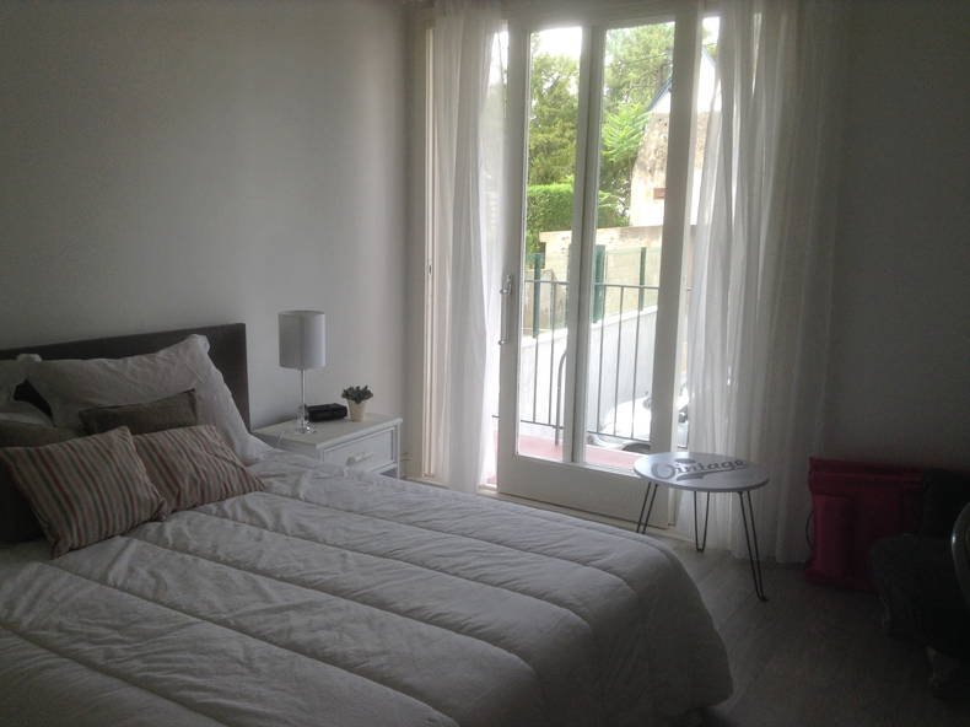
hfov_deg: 55.4
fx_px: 924
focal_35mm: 33
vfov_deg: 42.9
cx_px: 485
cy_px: 364
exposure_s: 1/133
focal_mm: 3.3
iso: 32
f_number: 2.4
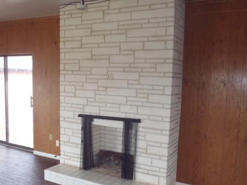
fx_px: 243
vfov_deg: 41.7
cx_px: 127
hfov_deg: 54.0
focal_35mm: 34
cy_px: 107
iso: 250
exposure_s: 1/50
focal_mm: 5
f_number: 3.9
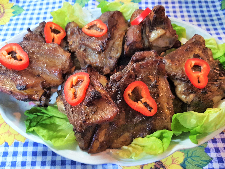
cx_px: 112
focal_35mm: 26
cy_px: 84
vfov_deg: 53.1
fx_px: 169
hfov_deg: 67.3
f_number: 1.7
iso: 400
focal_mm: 4.2
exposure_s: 1/50
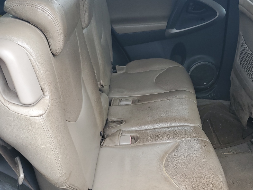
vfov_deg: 35.9
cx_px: 153
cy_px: 111
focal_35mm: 40
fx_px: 292
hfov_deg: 46.5
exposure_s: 1/60.2
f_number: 1.5
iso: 57
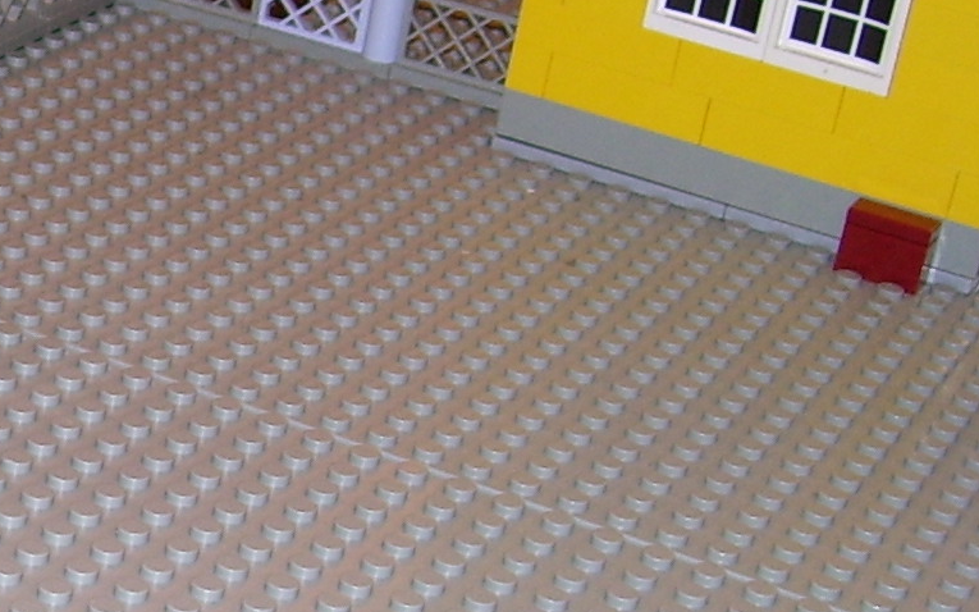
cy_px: 415
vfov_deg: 11.4
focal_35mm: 115
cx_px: -449
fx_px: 3068
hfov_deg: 16.6
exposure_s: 1/60
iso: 80
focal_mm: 6
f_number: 2.7
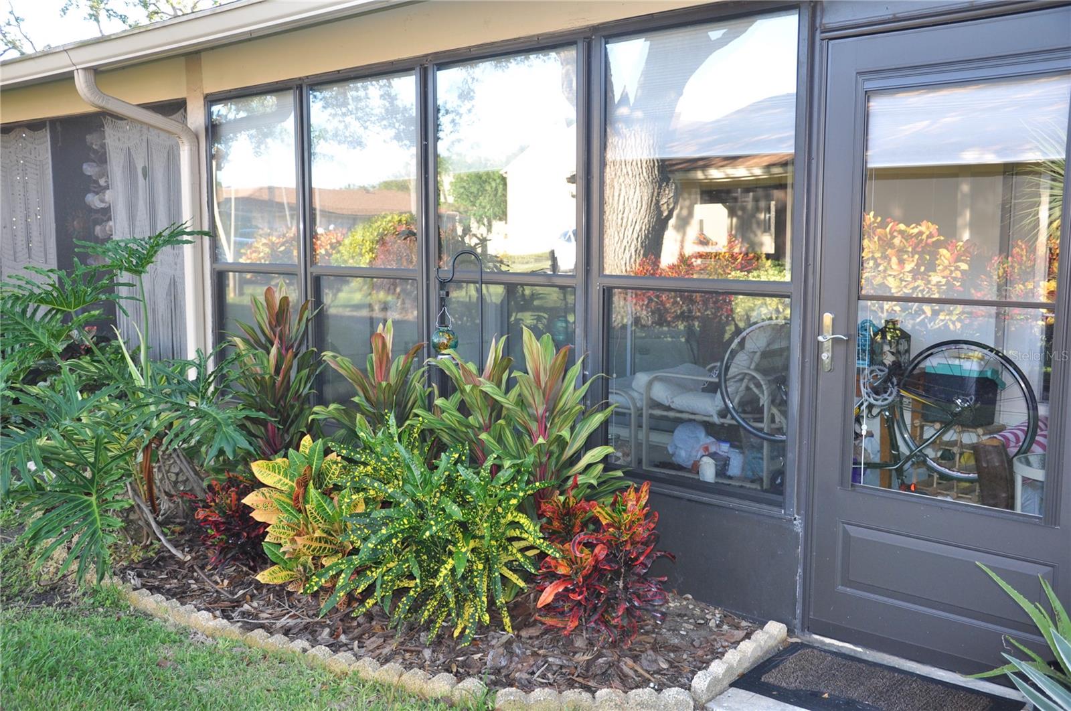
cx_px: 536
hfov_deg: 53.2
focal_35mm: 36
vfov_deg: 36.8
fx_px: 1069
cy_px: 356
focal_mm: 24
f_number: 3.8
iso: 400
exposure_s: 1/125
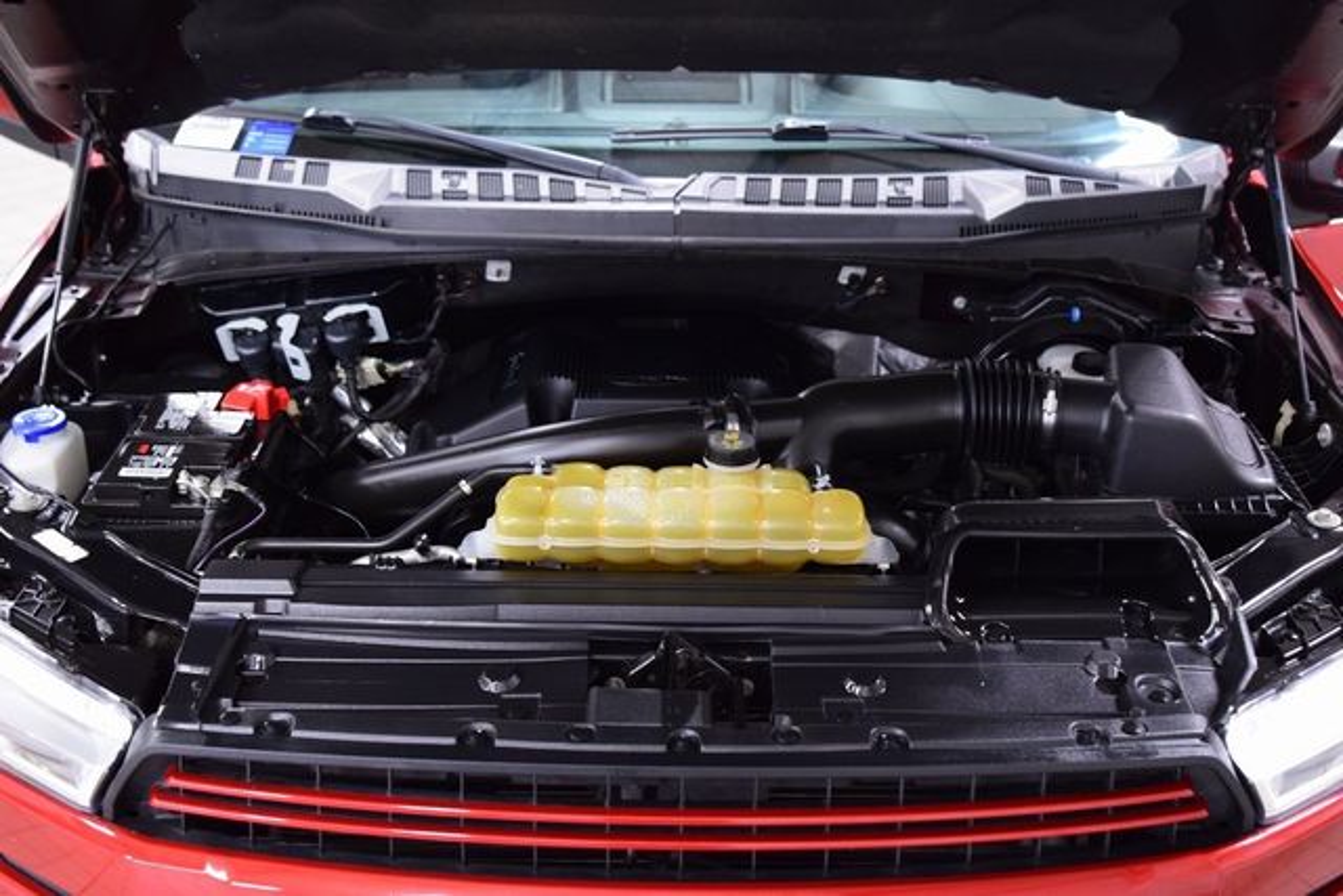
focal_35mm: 48
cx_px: 672
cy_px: 448
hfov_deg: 41.1
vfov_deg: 28.1
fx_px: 1791
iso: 1600
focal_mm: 32
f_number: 2.8
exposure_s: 1/50
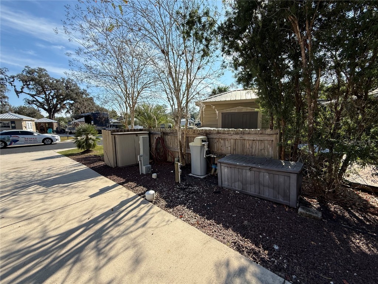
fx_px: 153
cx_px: 189
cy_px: 142
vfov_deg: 85.7
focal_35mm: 14
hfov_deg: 102.1
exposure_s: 1/901
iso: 64
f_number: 2.2
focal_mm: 2.22
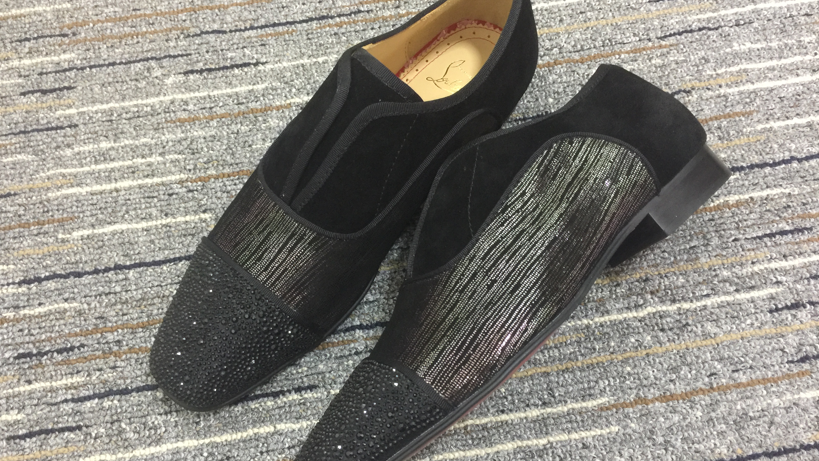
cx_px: 406
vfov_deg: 36.6
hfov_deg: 61.0
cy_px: 252
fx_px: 695
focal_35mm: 32
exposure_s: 1/10
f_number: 2.2
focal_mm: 4.15
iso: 100
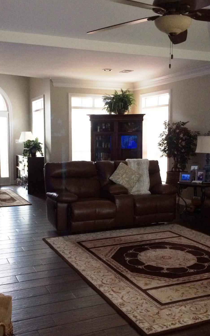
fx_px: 376
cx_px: 107
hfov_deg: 31.2
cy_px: 181
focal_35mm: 41
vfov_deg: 48.2
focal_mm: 4.15
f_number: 2.2
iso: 250
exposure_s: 1/30
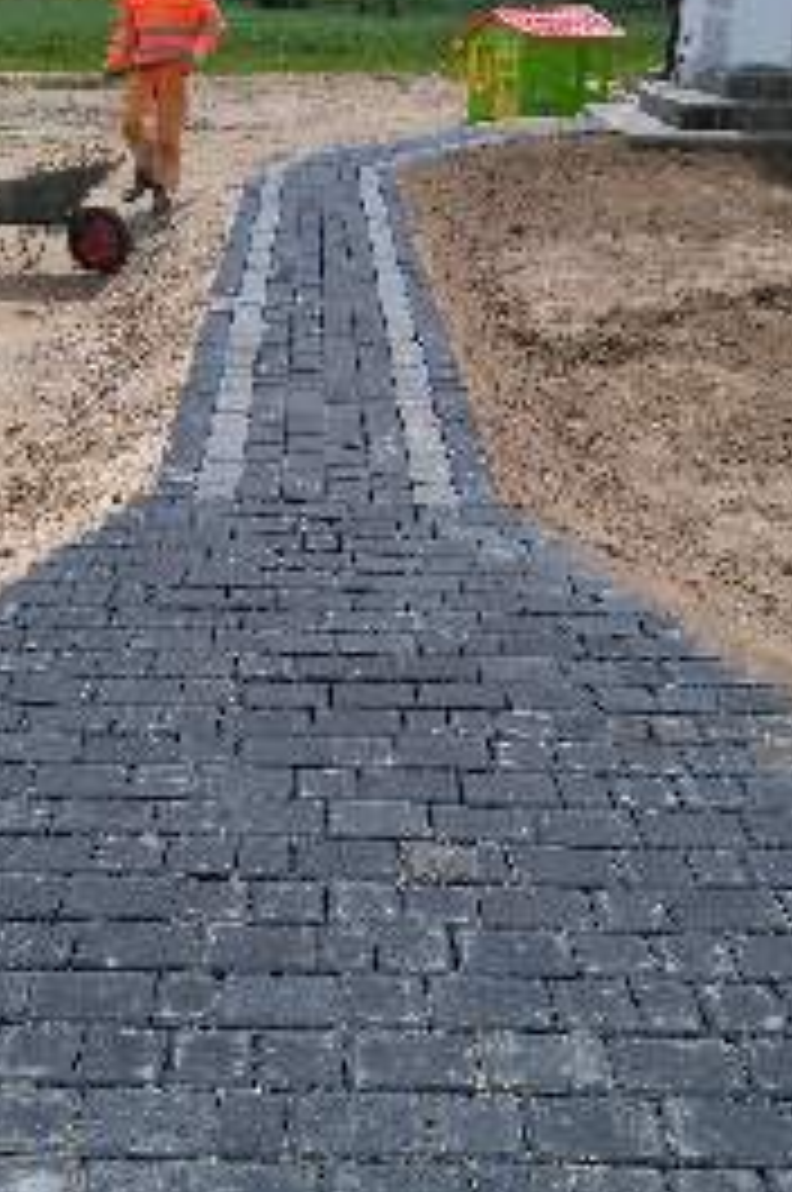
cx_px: 279
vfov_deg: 44.5
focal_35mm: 44
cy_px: 612
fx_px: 1456
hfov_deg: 30.3
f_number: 2
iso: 101
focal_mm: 2.96
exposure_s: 1/1699
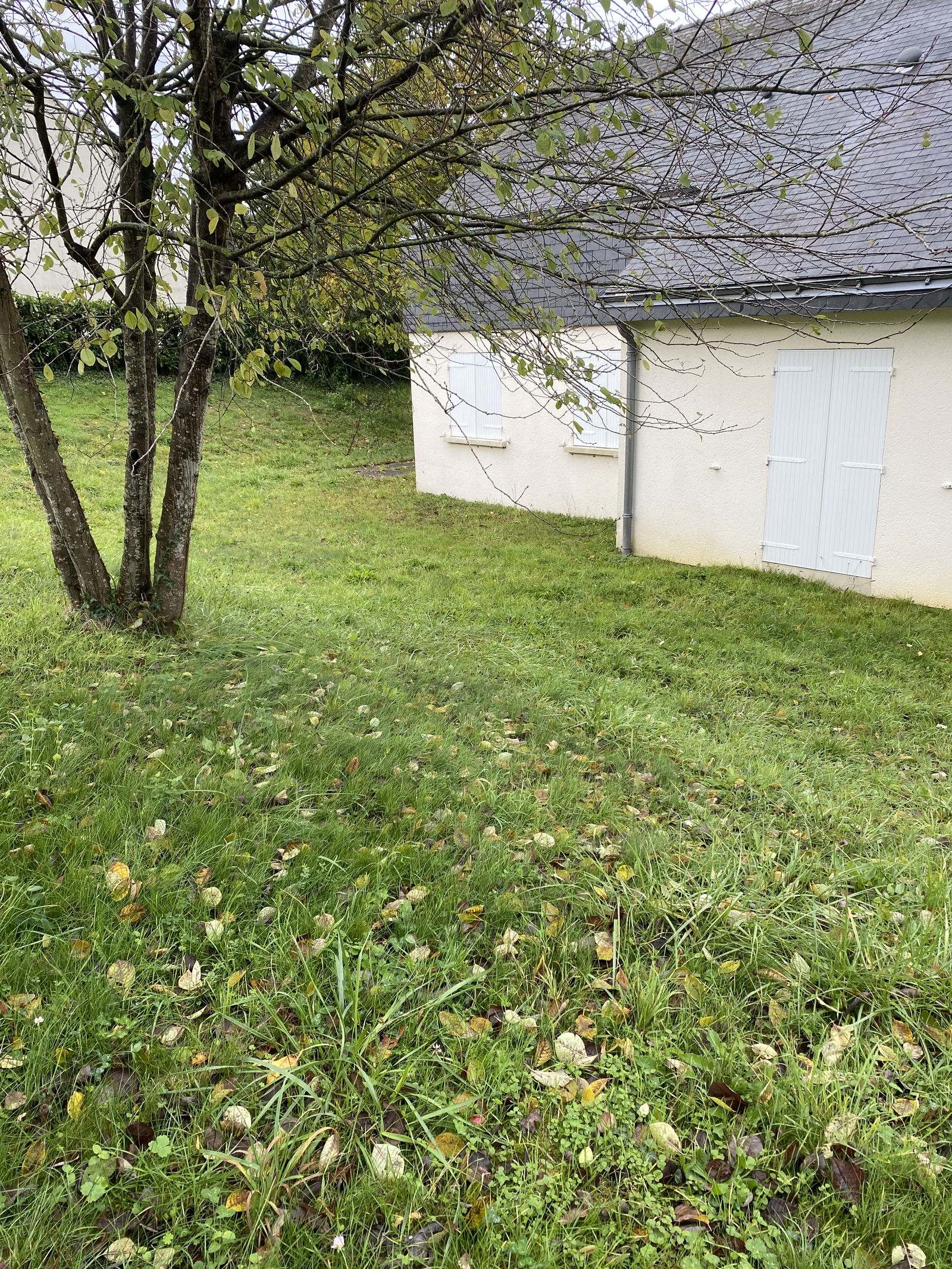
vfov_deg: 67.3
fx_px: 953
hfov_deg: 53.1
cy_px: 634
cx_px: 476
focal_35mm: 26
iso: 32
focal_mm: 4.25
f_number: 1.8
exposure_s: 1/304
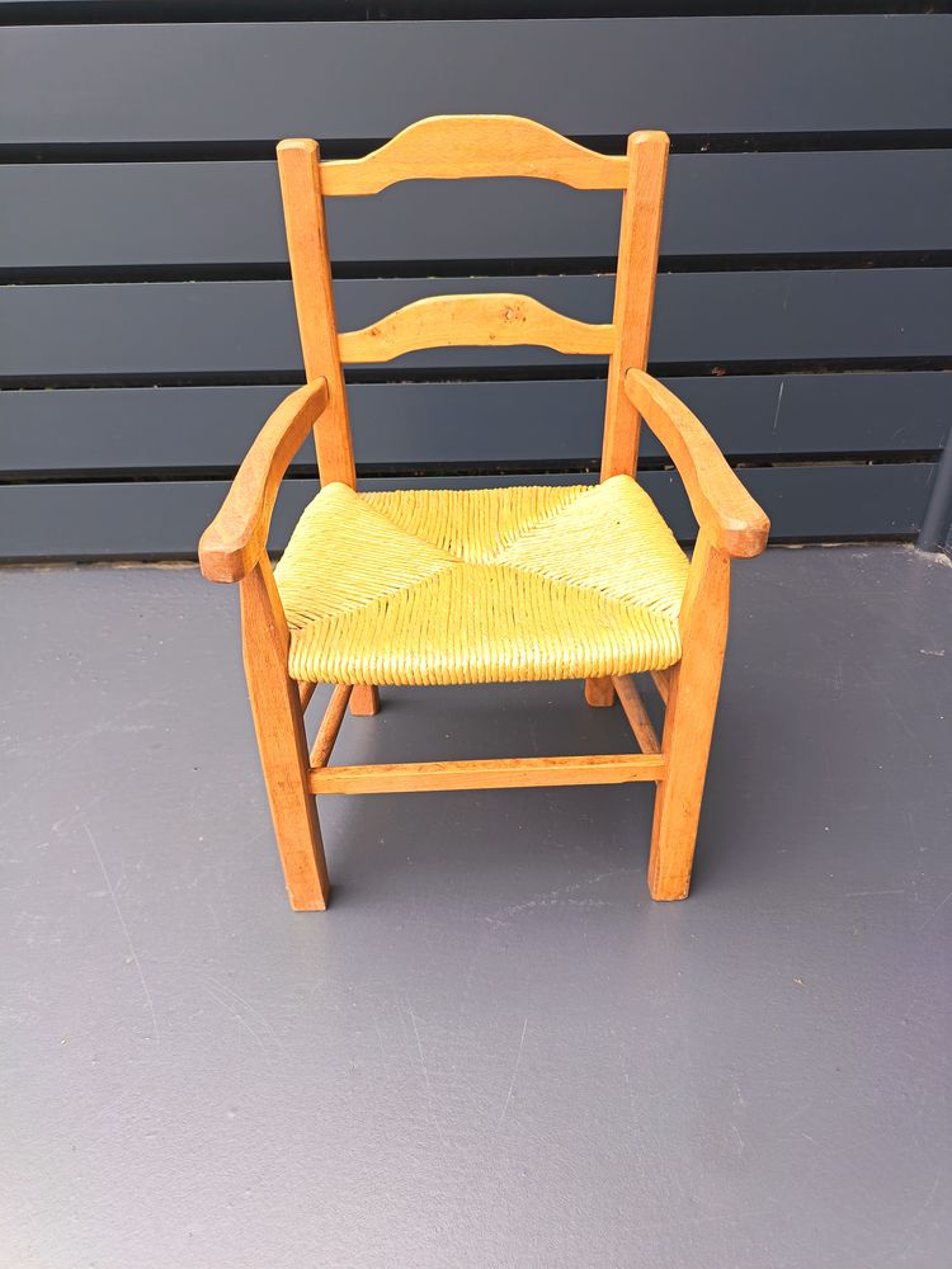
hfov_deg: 56.8
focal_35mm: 24
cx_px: 476
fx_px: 880
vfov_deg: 71.6
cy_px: 634
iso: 601
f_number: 1.75
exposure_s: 1/100
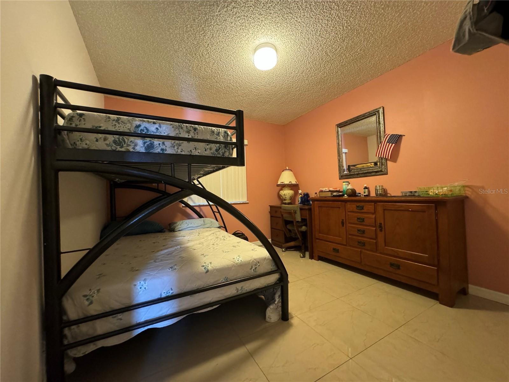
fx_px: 206
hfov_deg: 102.1
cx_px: 254
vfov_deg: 85.7
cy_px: 191
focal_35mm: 14
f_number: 2.2
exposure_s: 1/60
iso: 1000
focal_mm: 2.22
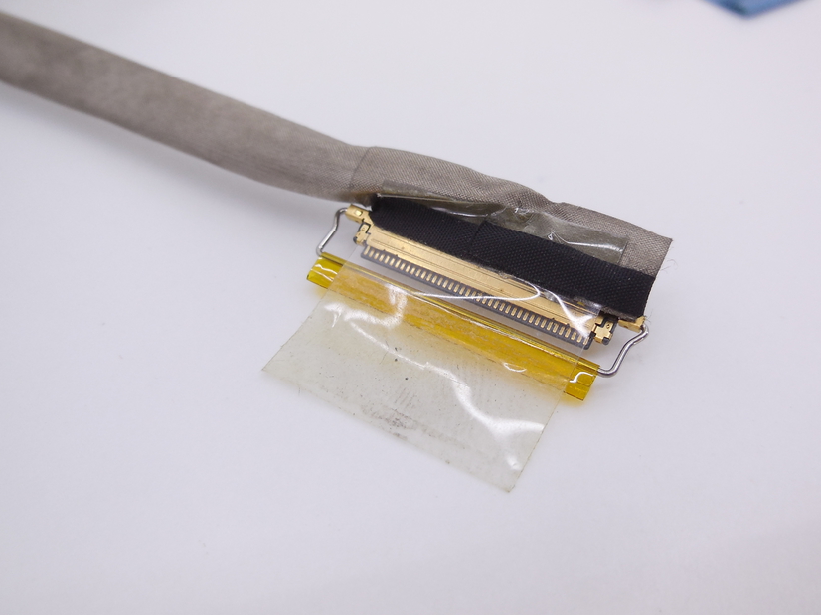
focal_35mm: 31
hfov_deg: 58.1
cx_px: 478
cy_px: 316
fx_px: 735
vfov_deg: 45.4
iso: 125
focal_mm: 4.5
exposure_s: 1/60
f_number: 3.1
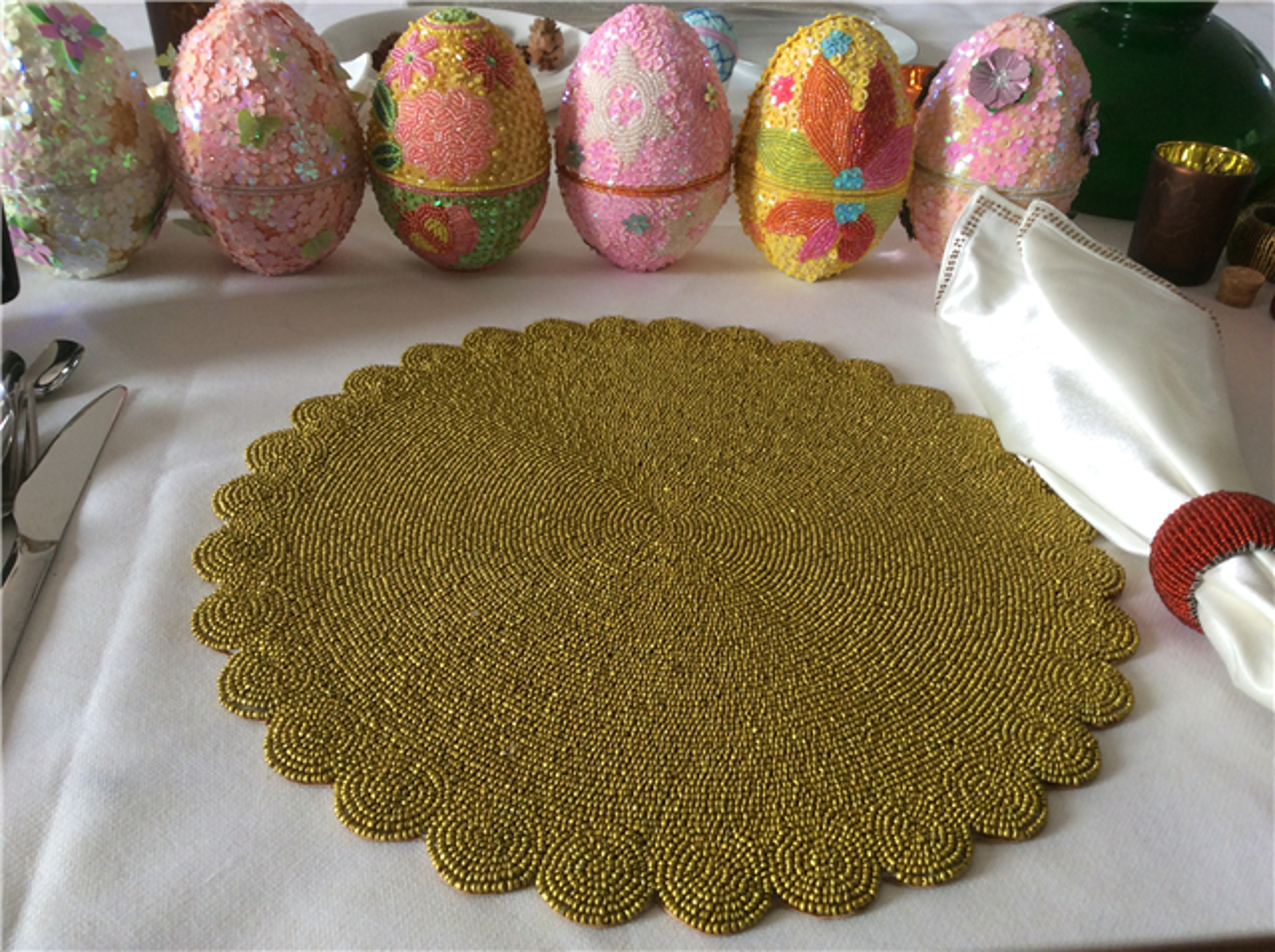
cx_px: 638
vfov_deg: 44.1
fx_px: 1177
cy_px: 476
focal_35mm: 32
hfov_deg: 56.9
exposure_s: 1/33
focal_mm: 3.3
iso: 40
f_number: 2.4
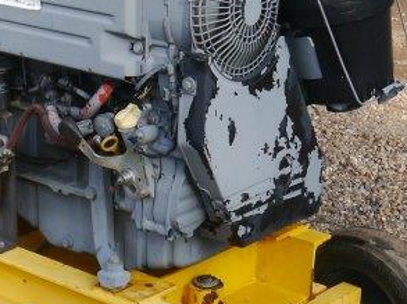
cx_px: 74
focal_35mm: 105
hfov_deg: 18.5
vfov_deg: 14.0
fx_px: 1233
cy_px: 230
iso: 160
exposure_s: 1/250
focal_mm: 15
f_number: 5.6
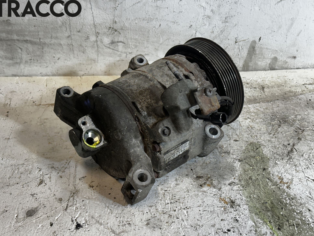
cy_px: 125
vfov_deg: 28.6
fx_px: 463
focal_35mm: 51
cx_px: 148
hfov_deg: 37.5
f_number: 1.78
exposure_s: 1/50
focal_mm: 6.86
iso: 100
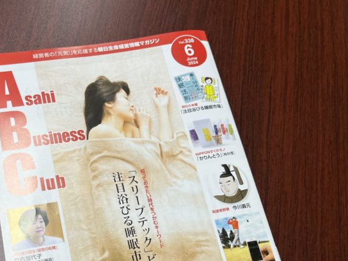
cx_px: 107
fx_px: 432
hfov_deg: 43.1
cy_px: 208
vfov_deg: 32.7
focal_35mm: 43
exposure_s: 1/120
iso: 80
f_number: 1.6
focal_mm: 5.1
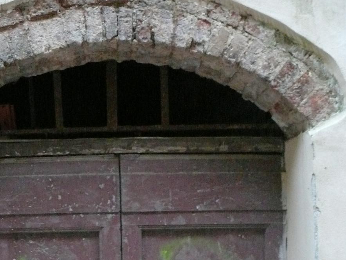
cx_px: 128
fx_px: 650
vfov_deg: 21.0
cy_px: 316
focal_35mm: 65
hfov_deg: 29.7
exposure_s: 1/13
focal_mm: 7.4
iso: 800
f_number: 2.8
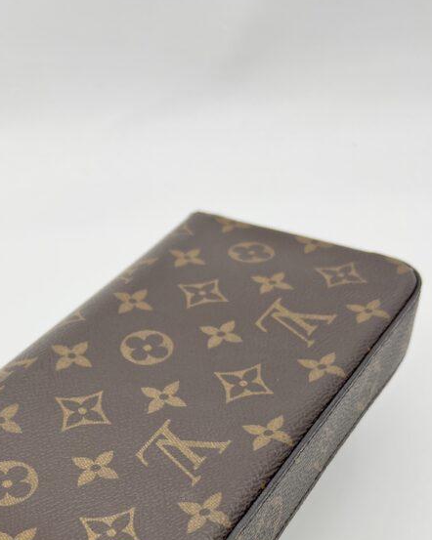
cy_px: 473
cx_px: 133
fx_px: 752
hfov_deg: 31.7
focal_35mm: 47
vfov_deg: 37.3
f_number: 1.5
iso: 32
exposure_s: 1/133
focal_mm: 5.7
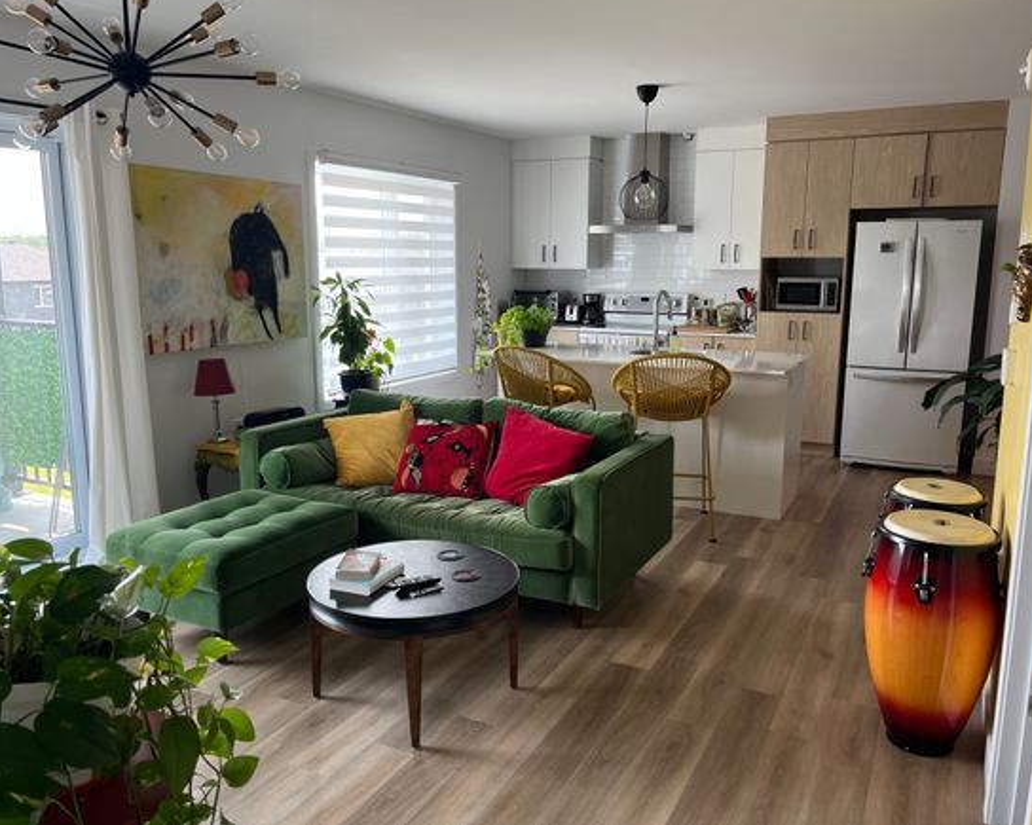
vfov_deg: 51.5
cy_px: 400
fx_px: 855
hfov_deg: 62.2
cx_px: 507
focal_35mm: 28
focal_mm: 5.1
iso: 80
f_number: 1.6
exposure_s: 1/121
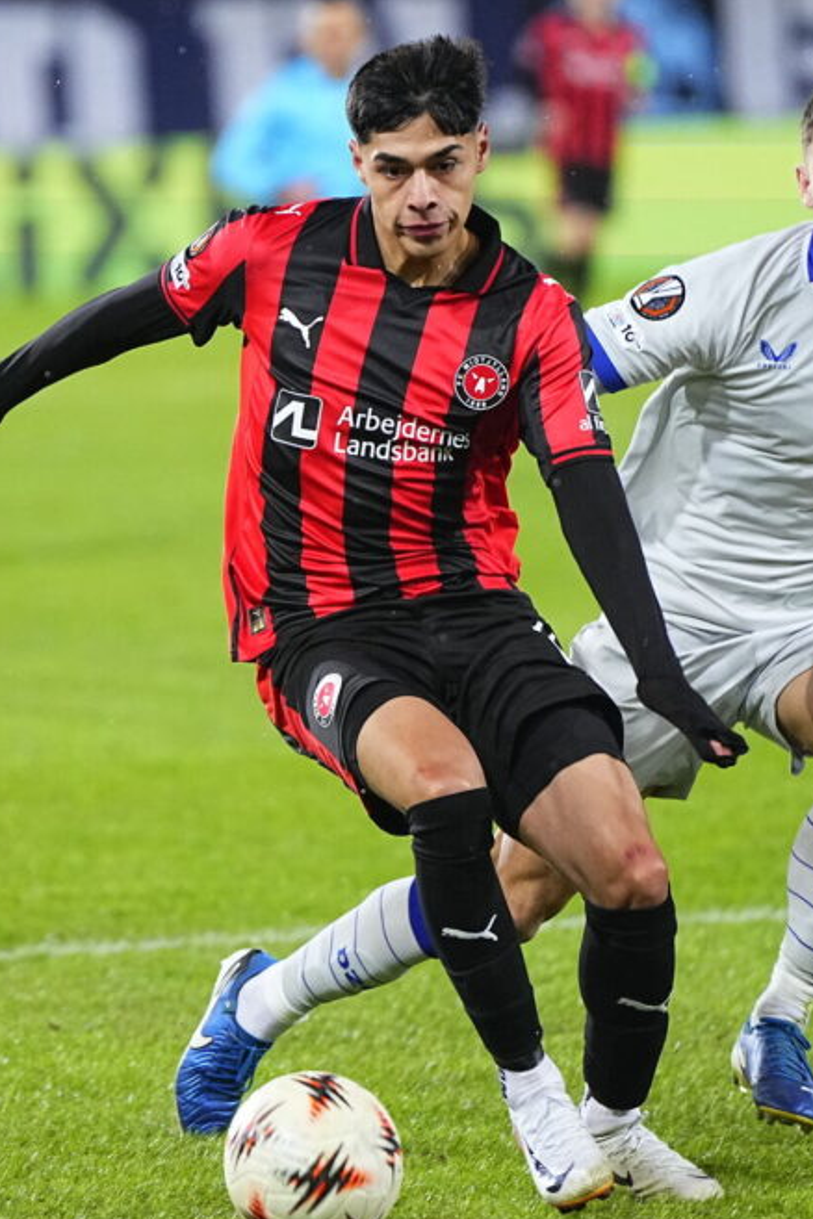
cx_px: 514
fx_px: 10568
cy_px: 632
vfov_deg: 6.6
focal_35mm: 312
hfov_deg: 4.4
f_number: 2.8
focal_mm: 200
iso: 3200
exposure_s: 1/1250
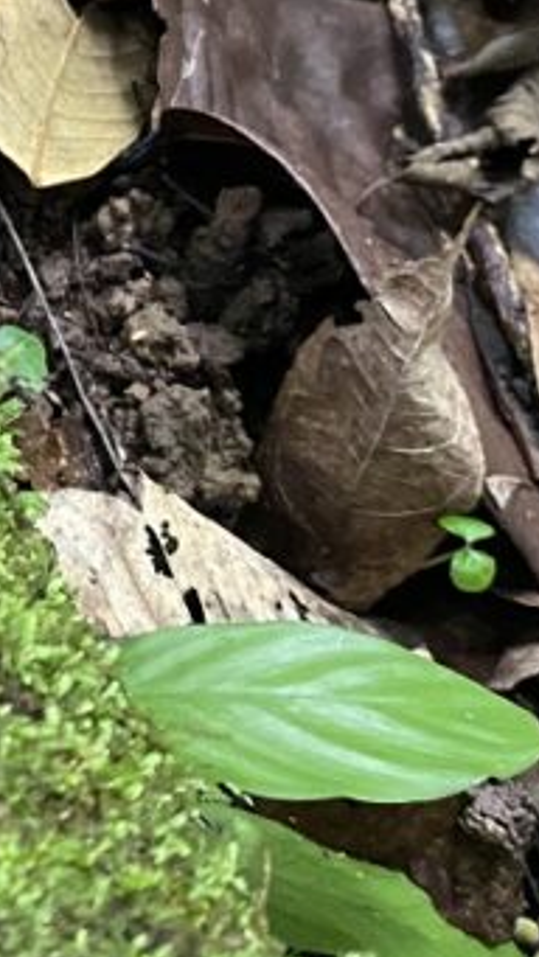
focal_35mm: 85
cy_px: 34
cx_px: -385
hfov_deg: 13.1
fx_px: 2158
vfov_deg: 24.1
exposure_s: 1/45
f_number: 1.8
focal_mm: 4.25
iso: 500
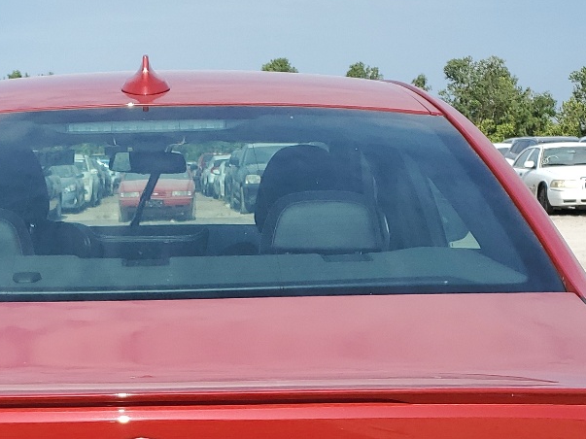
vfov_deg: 19.6
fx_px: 1168
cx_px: 110
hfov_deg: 27.6
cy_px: 572
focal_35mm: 69
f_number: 1.5
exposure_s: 1/3333
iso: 50
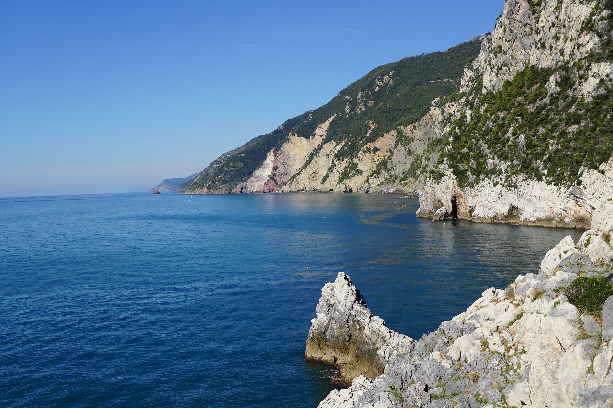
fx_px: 664
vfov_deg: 34.2
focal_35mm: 39
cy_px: 204
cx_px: 306
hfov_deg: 49.6
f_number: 10
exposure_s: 1/250
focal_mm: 26
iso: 100
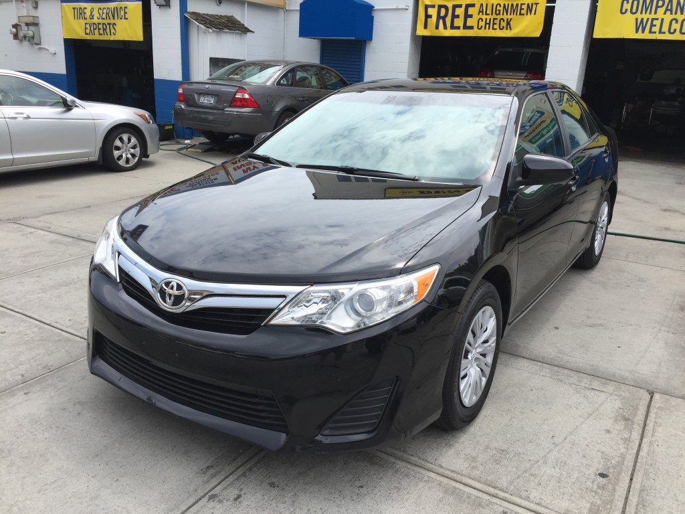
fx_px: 574
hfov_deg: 61.7
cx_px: 342
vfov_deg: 48.2
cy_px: 257
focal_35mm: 29
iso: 32
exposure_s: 1/1276
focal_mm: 4.15
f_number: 2.2
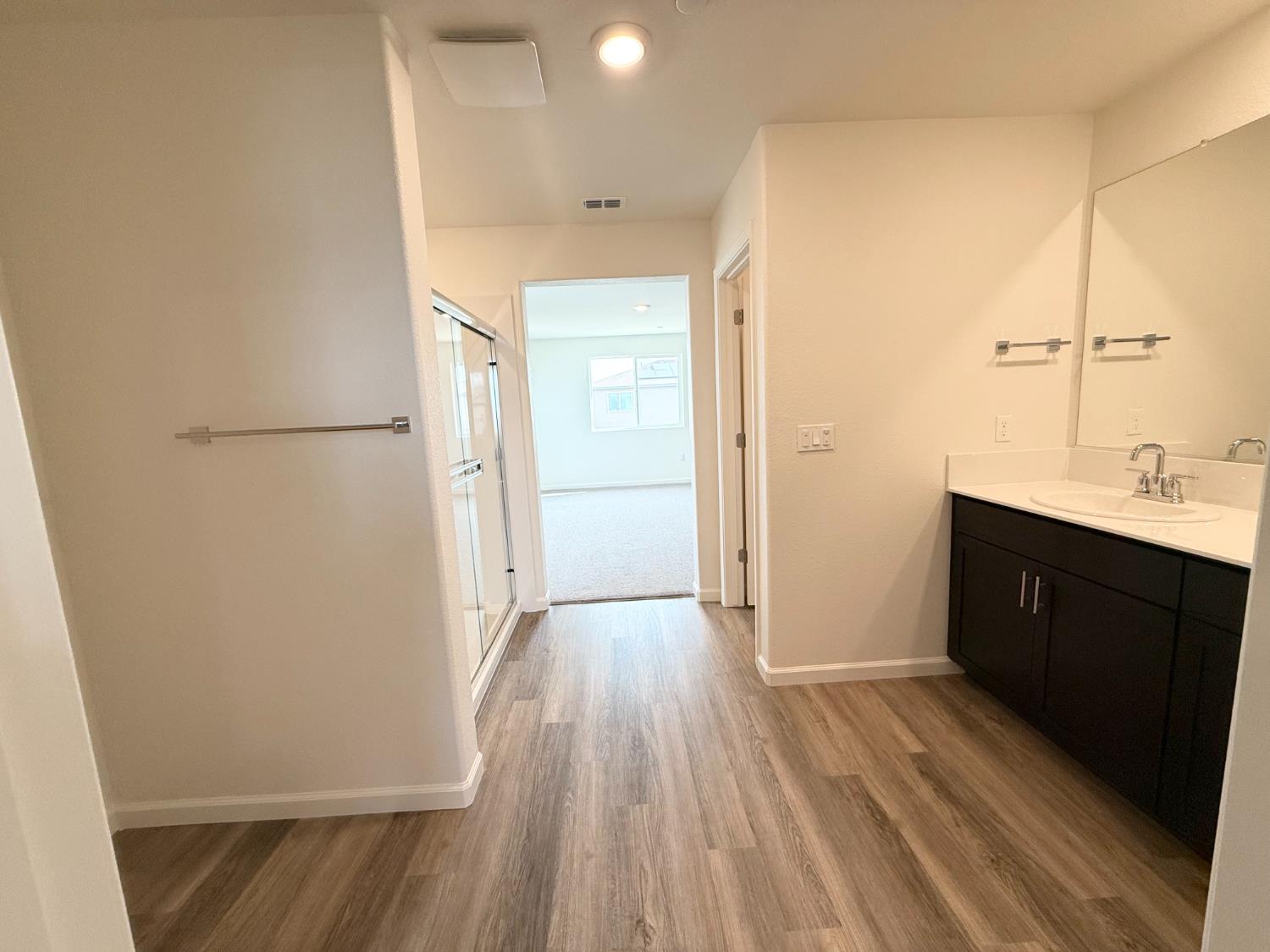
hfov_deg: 102.1
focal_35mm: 14
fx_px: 514
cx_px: 635
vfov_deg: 85.7
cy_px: 476
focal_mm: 2.22
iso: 100
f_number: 2.2
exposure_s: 1/120
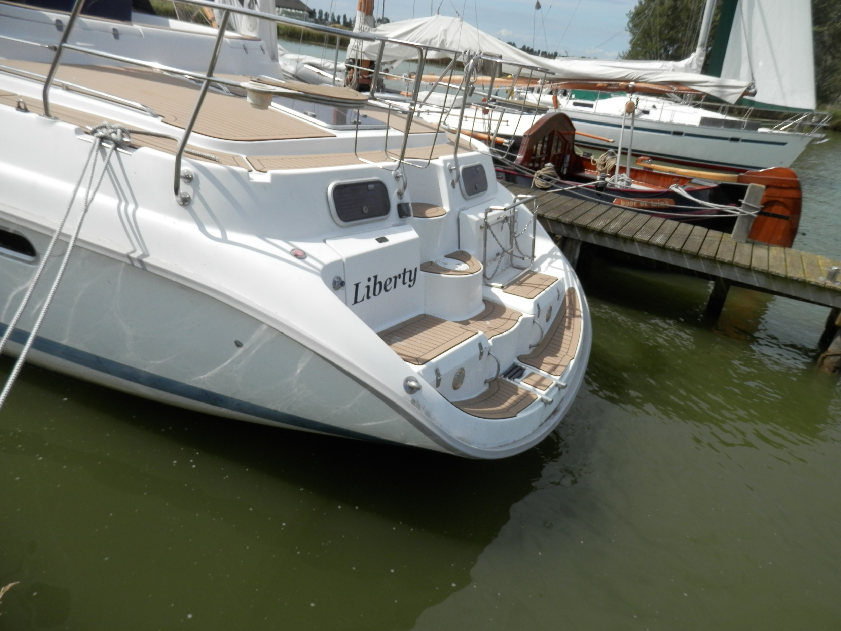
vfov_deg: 54.9
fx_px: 607
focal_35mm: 25
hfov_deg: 69.4
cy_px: 316
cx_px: 420
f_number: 8.7
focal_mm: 4.5
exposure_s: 1/200
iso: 80
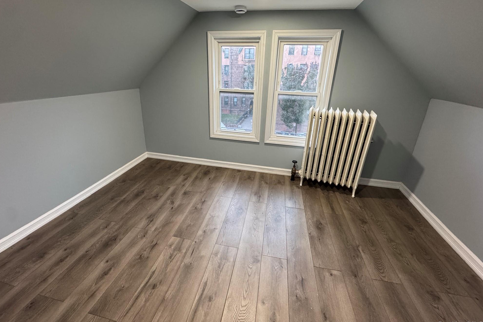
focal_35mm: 15
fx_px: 201
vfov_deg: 77.1
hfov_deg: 100.4
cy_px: 144
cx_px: 238
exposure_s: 1/60
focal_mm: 2.22
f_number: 2.2
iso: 320
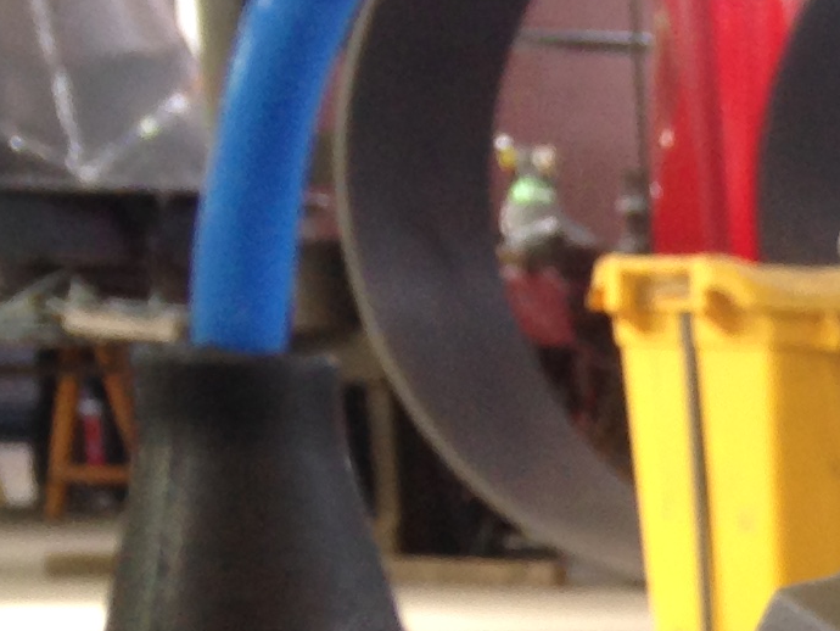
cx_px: 1473
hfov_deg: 11.8
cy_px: 1224
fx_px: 3787
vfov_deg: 9.0
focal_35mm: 156
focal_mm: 4.12
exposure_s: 1/24
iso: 50
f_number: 2.4
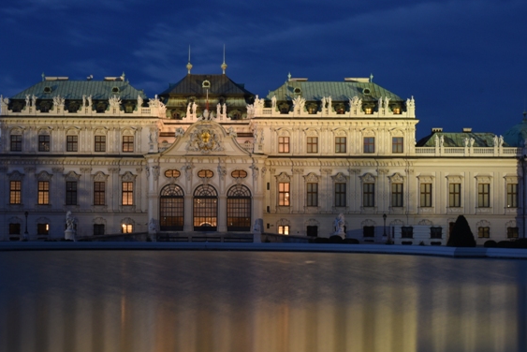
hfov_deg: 26.2
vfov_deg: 17.7
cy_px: 188
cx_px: 193
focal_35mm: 77
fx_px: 1128
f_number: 14
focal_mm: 40
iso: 400
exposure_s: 34.6
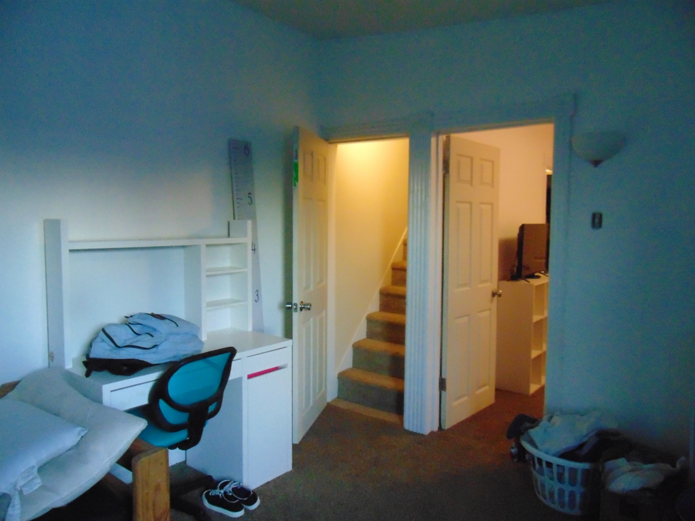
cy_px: 260
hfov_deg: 69.4
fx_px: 502
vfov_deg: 54.9
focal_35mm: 25
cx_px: 348
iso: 800
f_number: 3
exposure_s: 1/25
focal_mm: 4.5
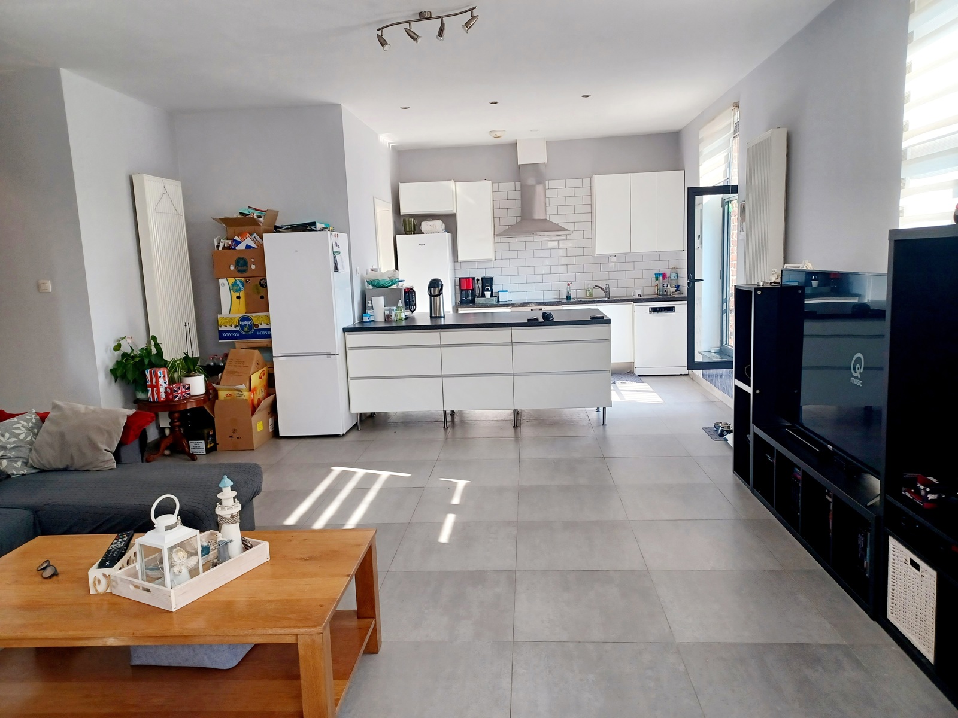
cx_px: 479
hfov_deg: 69.4
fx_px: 692
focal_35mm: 25
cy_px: 359
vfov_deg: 54.9
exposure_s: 1/50
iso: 64
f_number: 1.8
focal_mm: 4.6
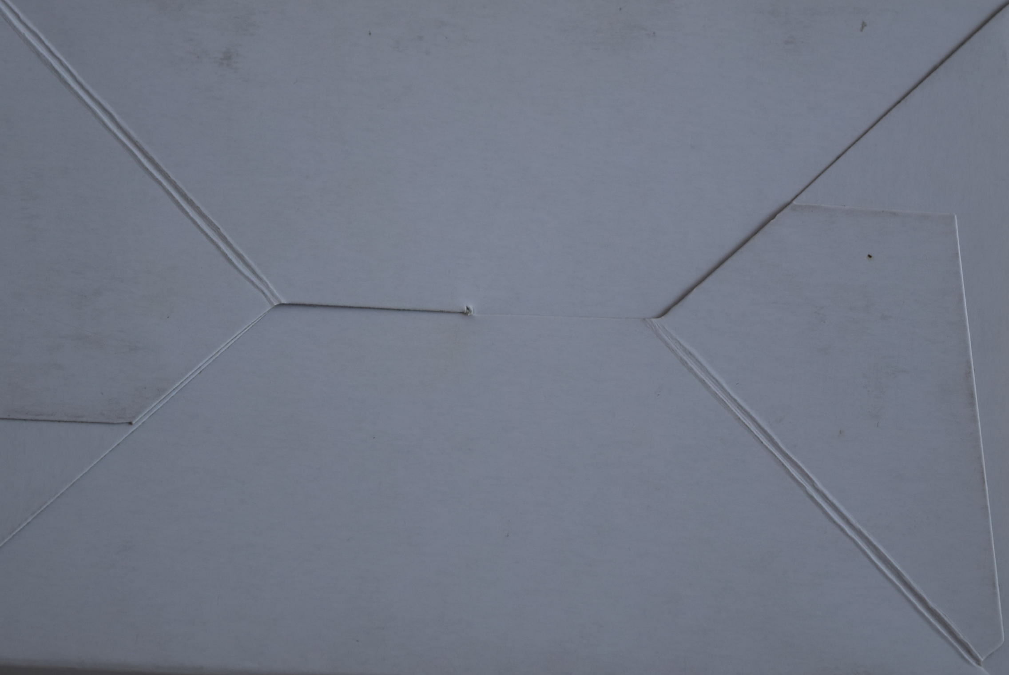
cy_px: 338
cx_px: 451
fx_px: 3048
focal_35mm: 109
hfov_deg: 18.8
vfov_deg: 12.6
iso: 400
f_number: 5.6
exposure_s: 1/125
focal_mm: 55
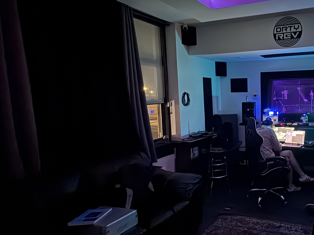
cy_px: 117
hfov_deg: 59.7
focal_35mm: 26
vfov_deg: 53.1
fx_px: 236
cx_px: 268
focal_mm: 2.22
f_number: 2.2
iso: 5000
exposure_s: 1/7
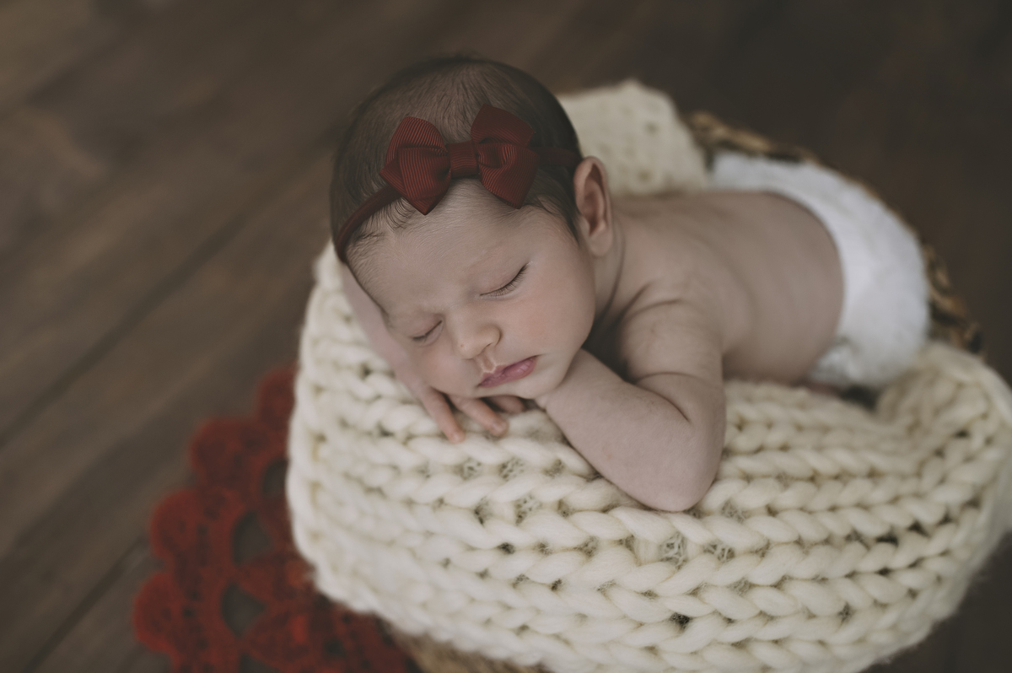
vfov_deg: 37.8
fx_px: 983
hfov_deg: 54.5
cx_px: 506
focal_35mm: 35
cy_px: 336
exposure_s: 1/200
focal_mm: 35
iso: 200
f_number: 2.5
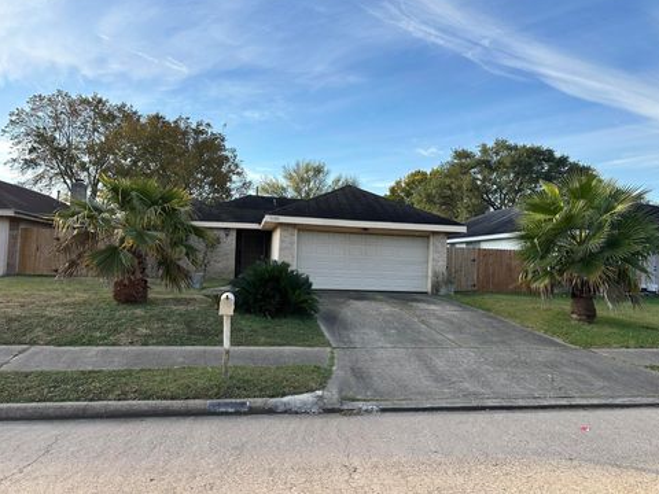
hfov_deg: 69.4
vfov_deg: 54.9
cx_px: 331
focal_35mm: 25
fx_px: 476
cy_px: 238
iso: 80
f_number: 1.78
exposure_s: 1/1880
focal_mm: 6.86
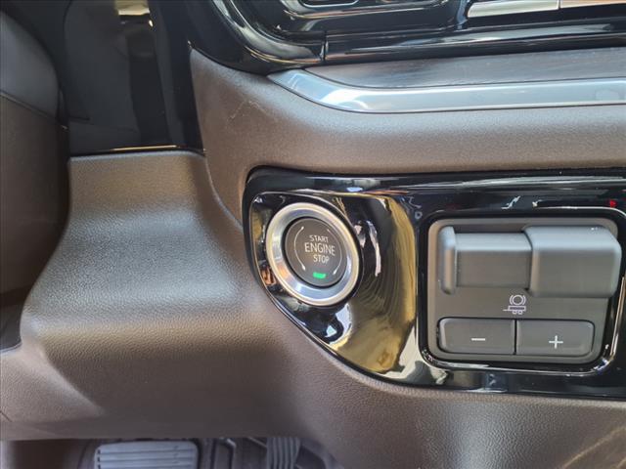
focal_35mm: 27
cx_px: 313
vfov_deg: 51.4
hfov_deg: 65.3
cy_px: 234
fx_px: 488
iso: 64
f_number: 1.9
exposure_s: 1/40
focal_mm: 3.58
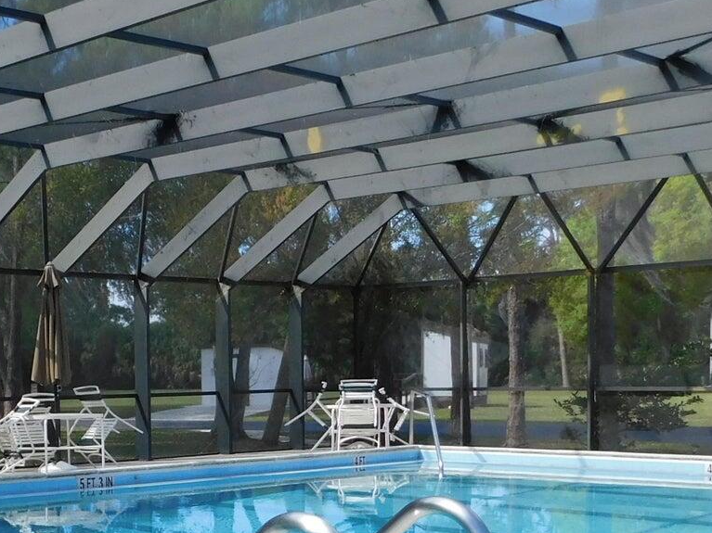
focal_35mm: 64
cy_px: 469
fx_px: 1316
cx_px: 130
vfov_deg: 22.4
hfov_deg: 29.5
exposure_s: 1/640
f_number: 3
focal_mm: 4
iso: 125
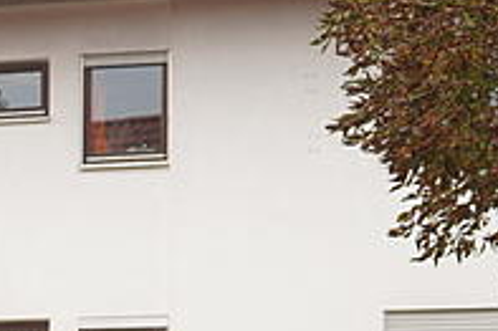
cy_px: 754
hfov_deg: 12.8
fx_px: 2170
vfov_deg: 8.1
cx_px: -85
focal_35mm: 157
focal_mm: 33
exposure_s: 1/160
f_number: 4
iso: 100
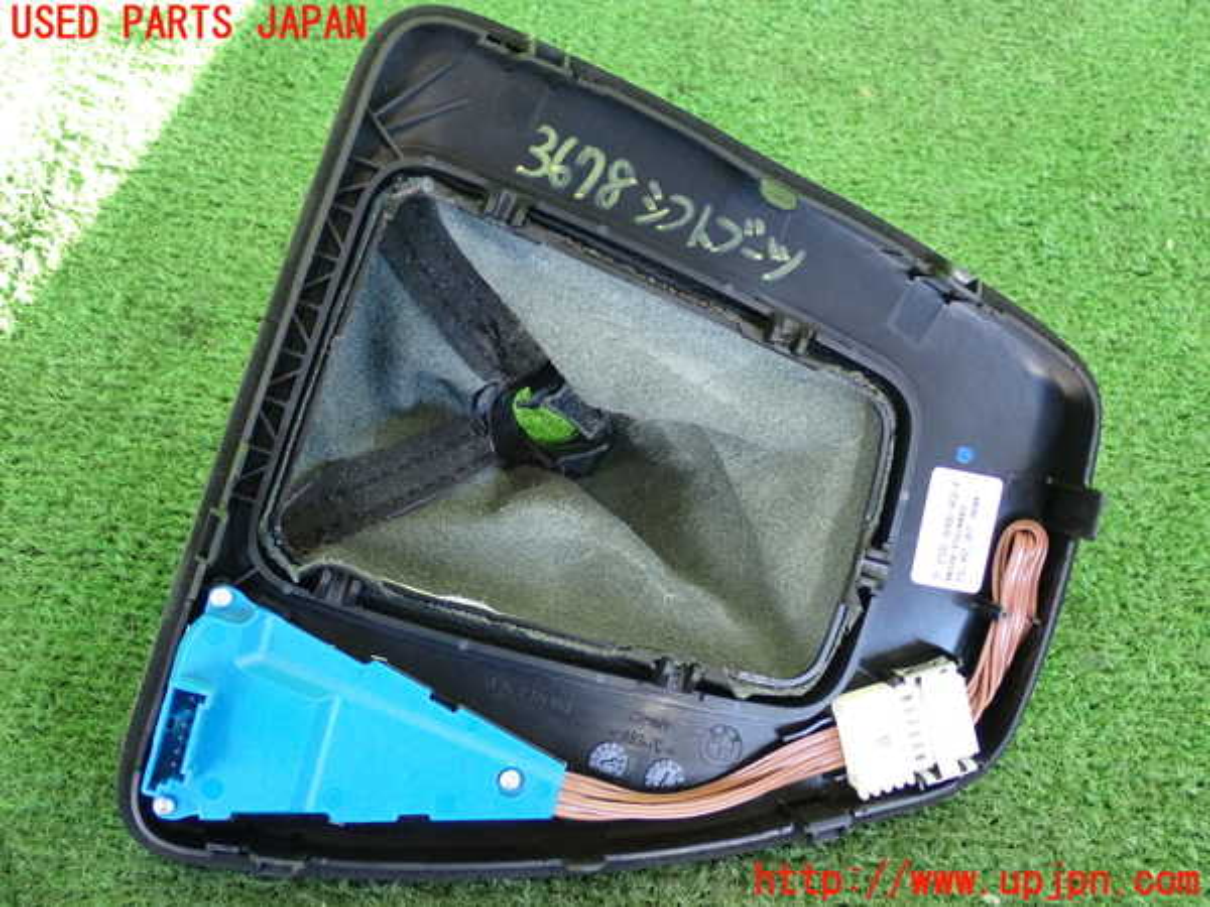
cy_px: 454
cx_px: 605
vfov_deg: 27.0
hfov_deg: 35.5
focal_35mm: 54
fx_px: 1888
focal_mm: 9.65
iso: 800
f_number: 3.3
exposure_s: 1/125
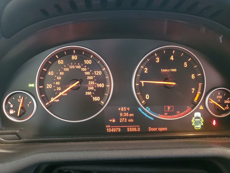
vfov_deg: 53.1
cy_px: 86
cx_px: 115
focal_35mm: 26
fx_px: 173
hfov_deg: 67.3
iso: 342
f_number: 1.5
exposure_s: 1/15
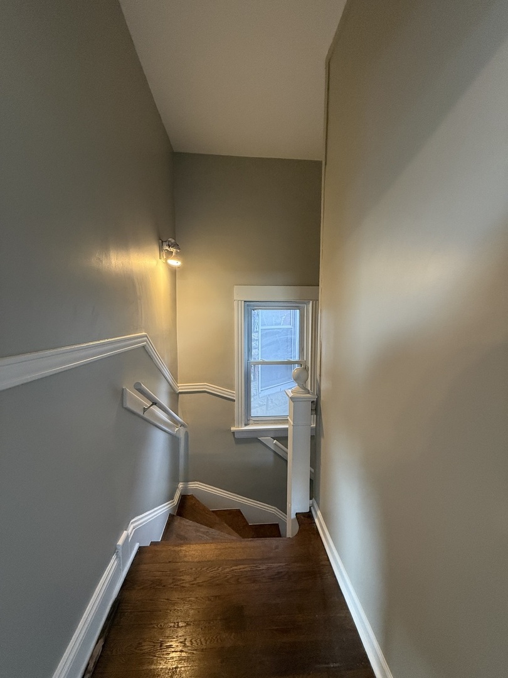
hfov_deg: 85.7
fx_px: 274
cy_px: 339
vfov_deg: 102.1
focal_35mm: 14
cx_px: 254
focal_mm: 2.22
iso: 400
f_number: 2.2
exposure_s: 1/120
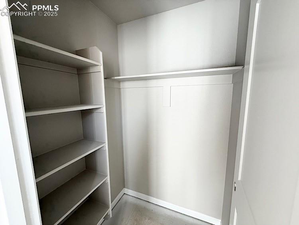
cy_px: 112
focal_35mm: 14
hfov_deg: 102.0
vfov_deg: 85.7
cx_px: 150
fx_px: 121
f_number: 2.2
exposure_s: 1/99
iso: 160
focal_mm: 2.22
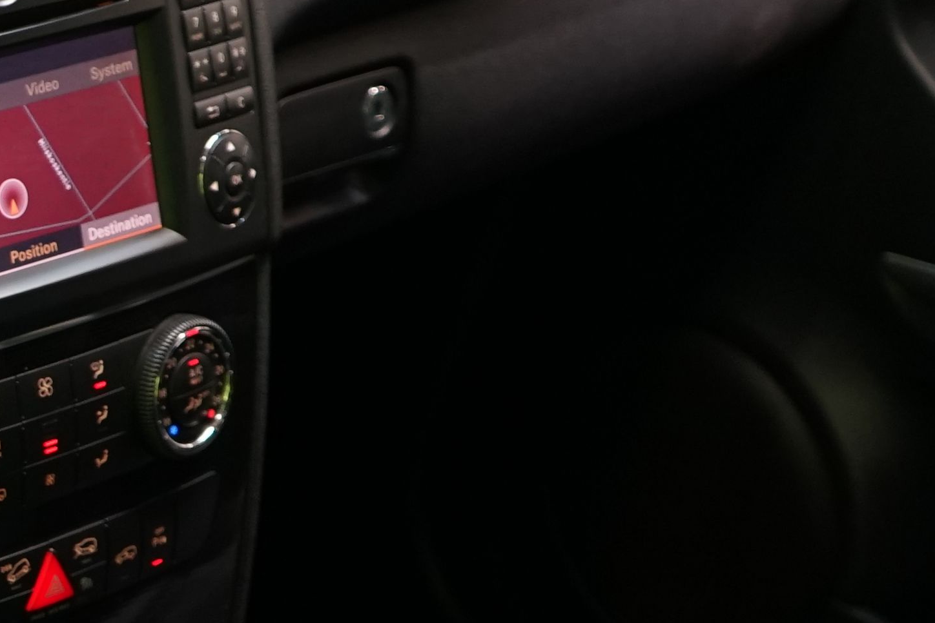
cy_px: 552
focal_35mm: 116
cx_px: -422
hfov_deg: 16.3
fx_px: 3013
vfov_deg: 11.7
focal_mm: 28
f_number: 3.5
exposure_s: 1/30
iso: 800
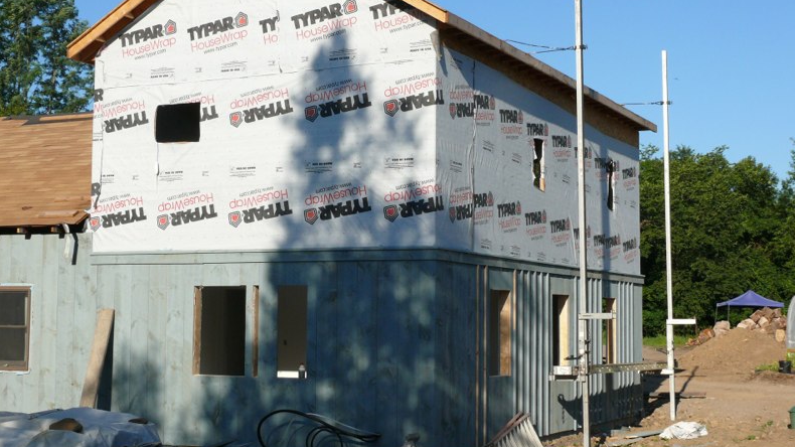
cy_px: 212
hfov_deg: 32.8
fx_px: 1349
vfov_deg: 18.8
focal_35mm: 64
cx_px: 401
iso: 100
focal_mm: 12.3
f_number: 5.6
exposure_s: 1/500
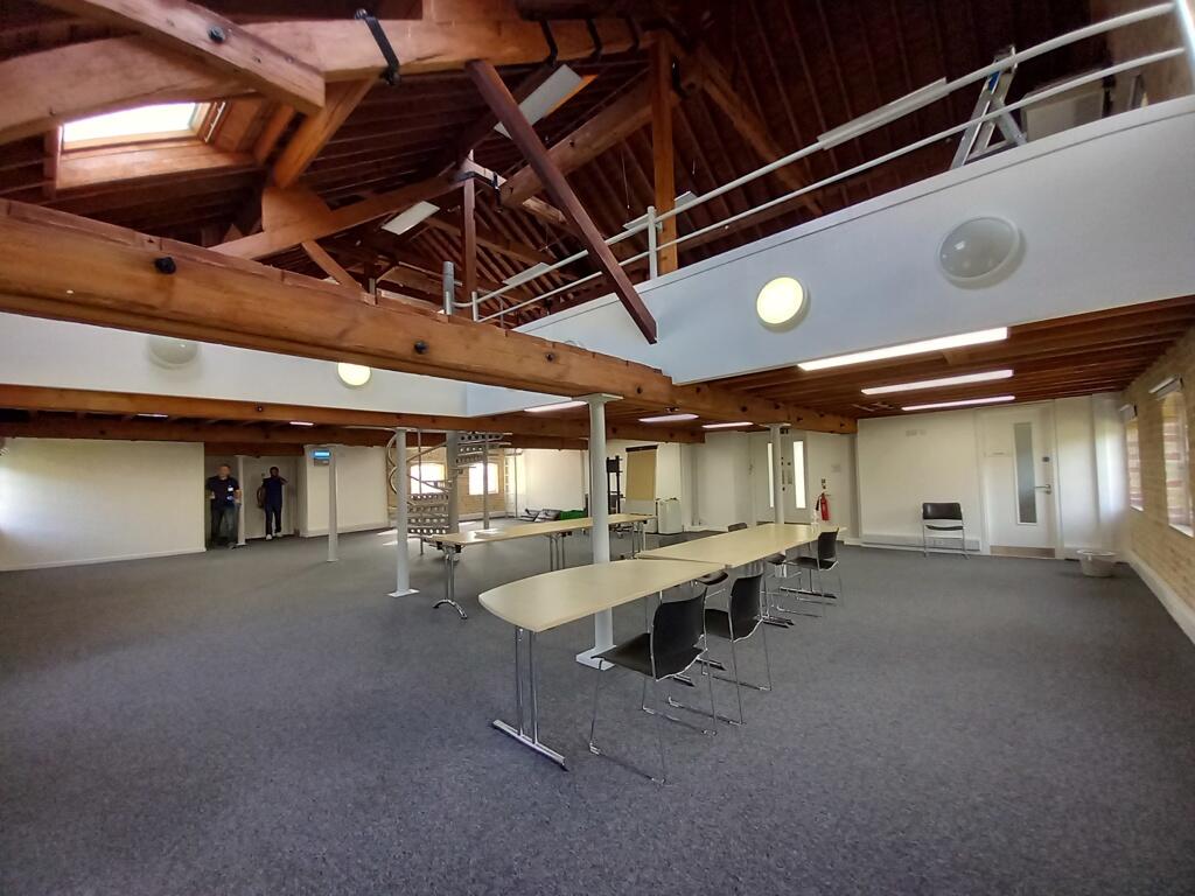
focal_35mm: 13
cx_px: 598
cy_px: 448
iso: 160
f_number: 2.2
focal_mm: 1.13
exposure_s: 1/50
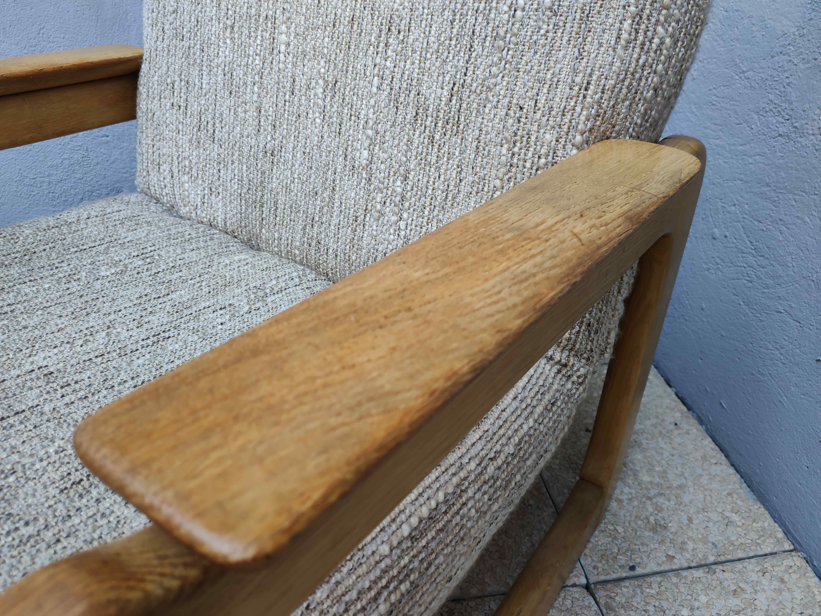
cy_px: 308
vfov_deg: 51.4
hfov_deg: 65.3
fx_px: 640
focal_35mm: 27
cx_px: 410
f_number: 1.75
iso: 260
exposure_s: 1/100
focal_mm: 4.75
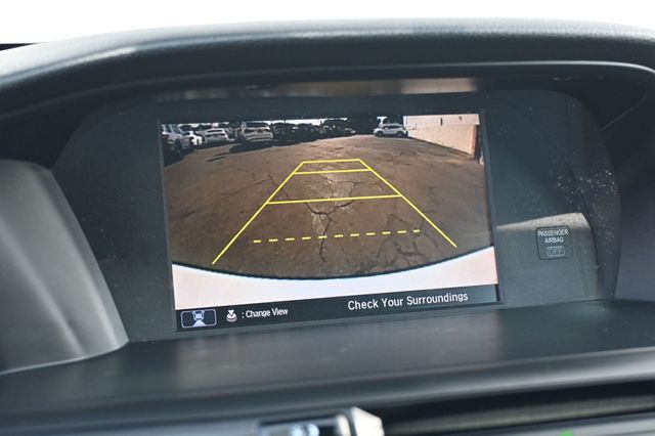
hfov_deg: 36.0
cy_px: 218
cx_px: 328
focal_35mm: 56
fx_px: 1009
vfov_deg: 24.4
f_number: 5.3
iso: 560
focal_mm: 37
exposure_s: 1/125
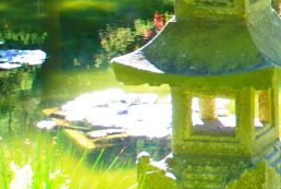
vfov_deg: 6.1
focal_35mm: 226
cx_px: 474
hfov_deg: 8.8
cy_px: -23
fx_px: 1767
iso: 100
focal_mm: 38
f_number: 4.5
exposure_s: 1/50
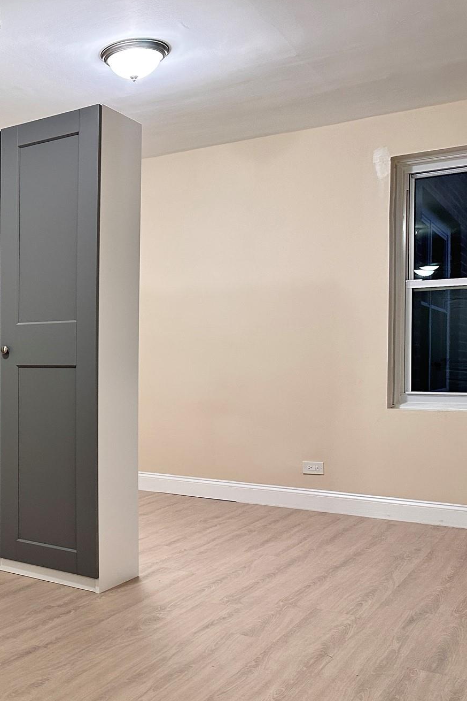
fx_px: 759
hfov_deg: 30.2
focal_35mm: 39
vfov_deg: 49.5
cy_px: 371
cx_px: -63
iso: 250
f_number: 1.78
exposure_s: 1/60
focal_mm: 6.86
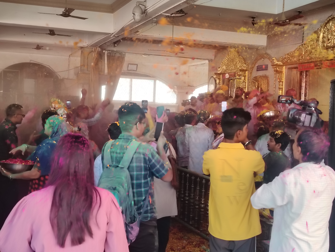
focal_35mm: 49
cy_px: 126
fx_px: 474
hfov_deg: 38.9
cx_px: 168
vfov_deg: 29.7
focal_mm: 5.25
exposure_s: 1/100
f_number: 1.75
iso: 244
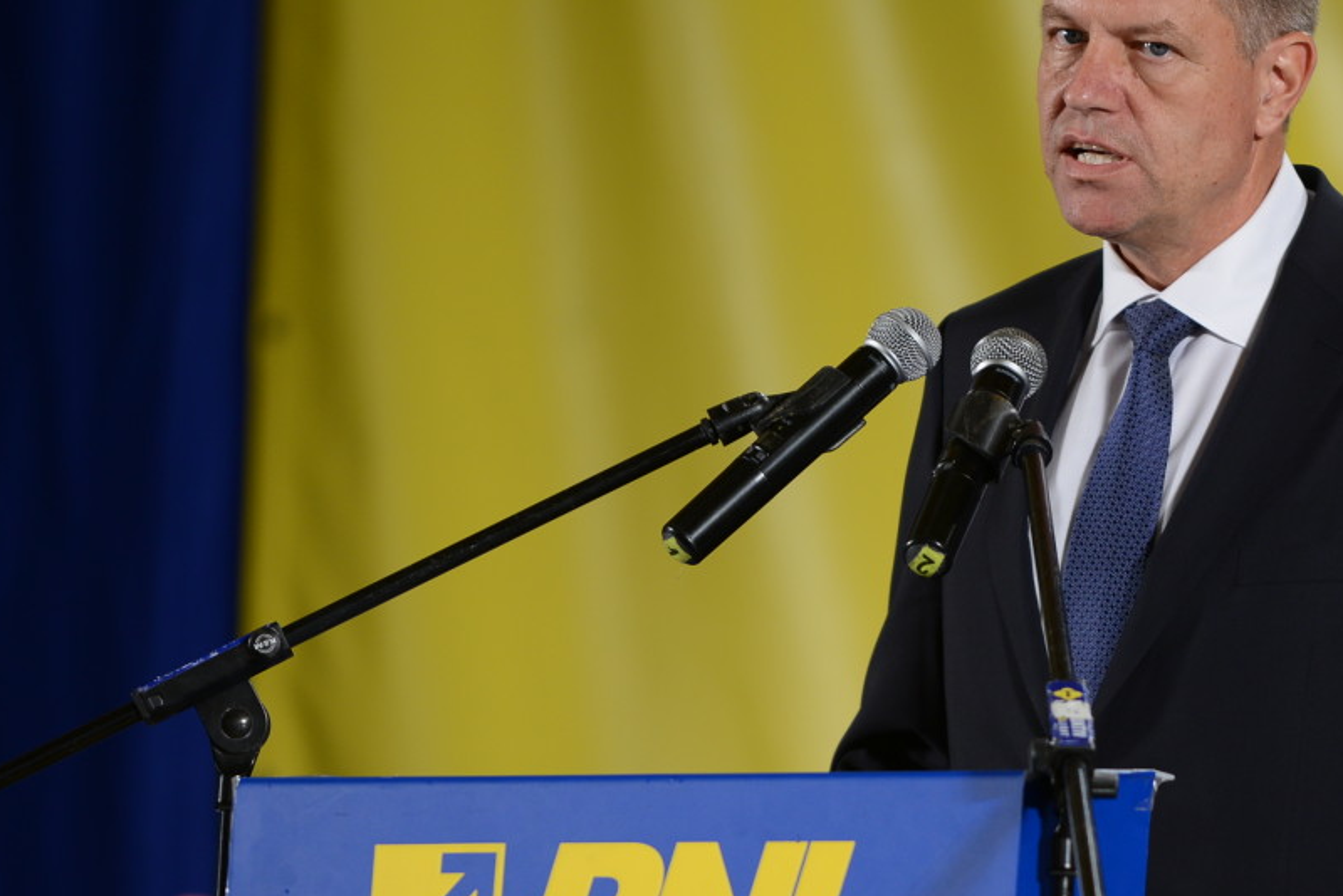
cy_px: 492
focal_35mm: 400
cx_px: 948
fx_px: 14927
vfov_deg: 3.4
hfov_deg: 5.1
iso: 400
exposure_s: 1/160
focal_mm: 200
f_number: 3.5
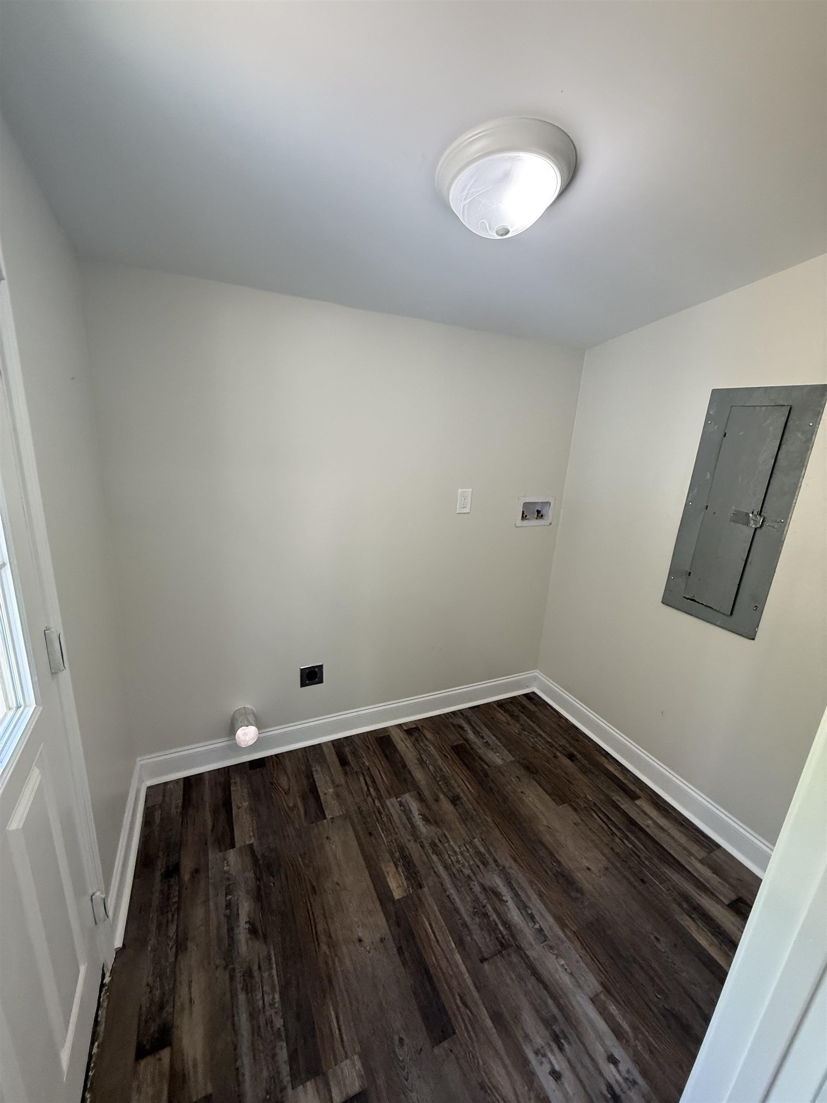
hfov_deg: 85.7
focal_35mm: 14
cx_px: 414
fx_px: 446
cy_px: 552
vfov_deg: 102.1
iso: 160
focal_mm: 2.22
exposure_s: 1/120
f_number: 2.2
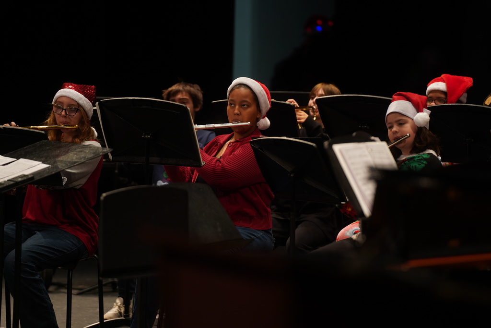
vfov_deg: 7.9
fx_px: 2360
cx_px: 246
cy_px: 164
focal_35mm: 173
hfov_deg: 11.9
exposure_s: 1/125
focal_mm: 173
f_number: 2.8
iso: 200
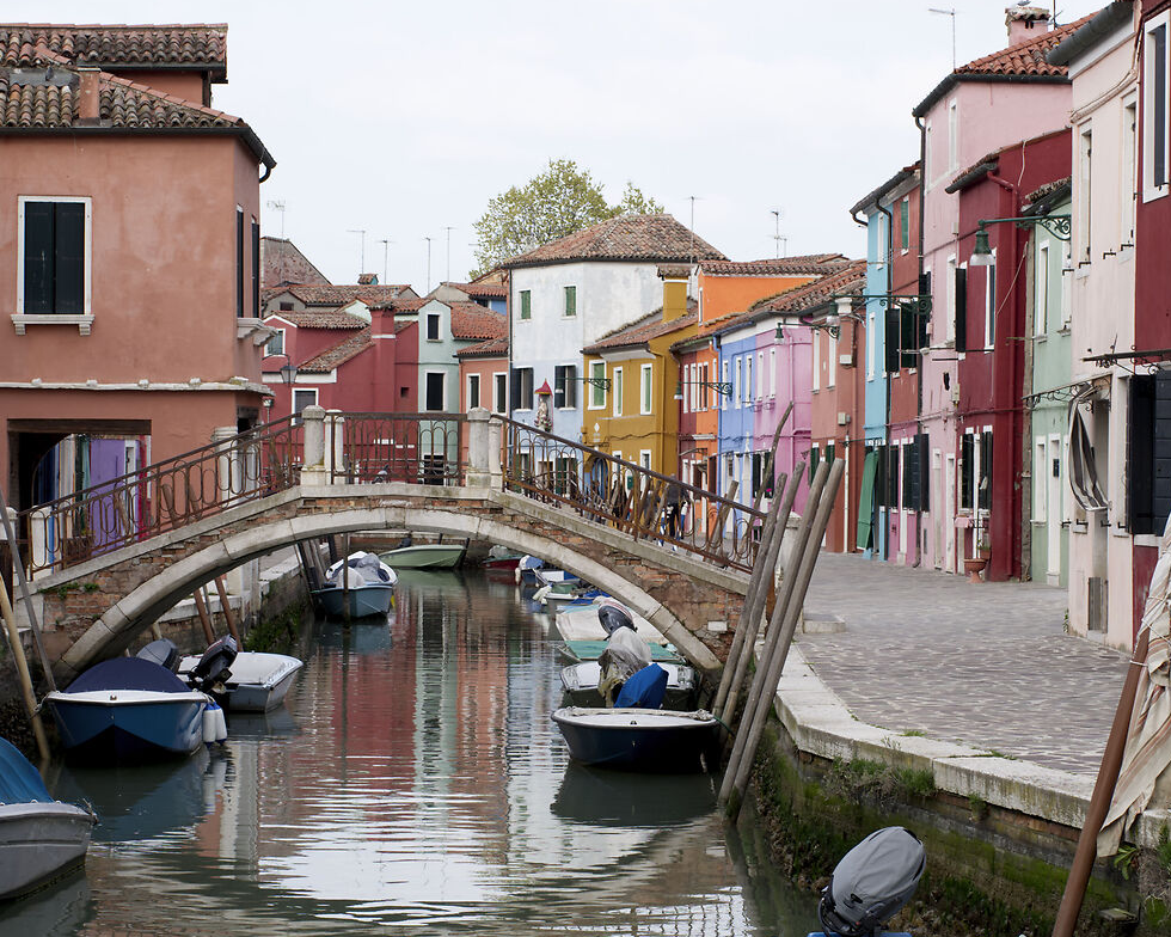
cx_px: 564
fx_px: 3986
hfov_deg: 16.7
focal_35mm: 115
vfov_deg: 13.4
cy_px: 531
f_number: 7.1
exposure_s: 1/125
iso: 100
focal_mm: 50
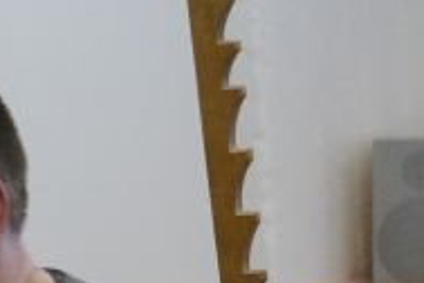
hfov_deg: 4.6
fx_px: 5241
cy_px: 581
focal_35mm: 445
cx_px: 13
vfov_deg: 3.1
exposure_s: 1/160
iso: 3200
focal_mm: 70
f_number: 5.6
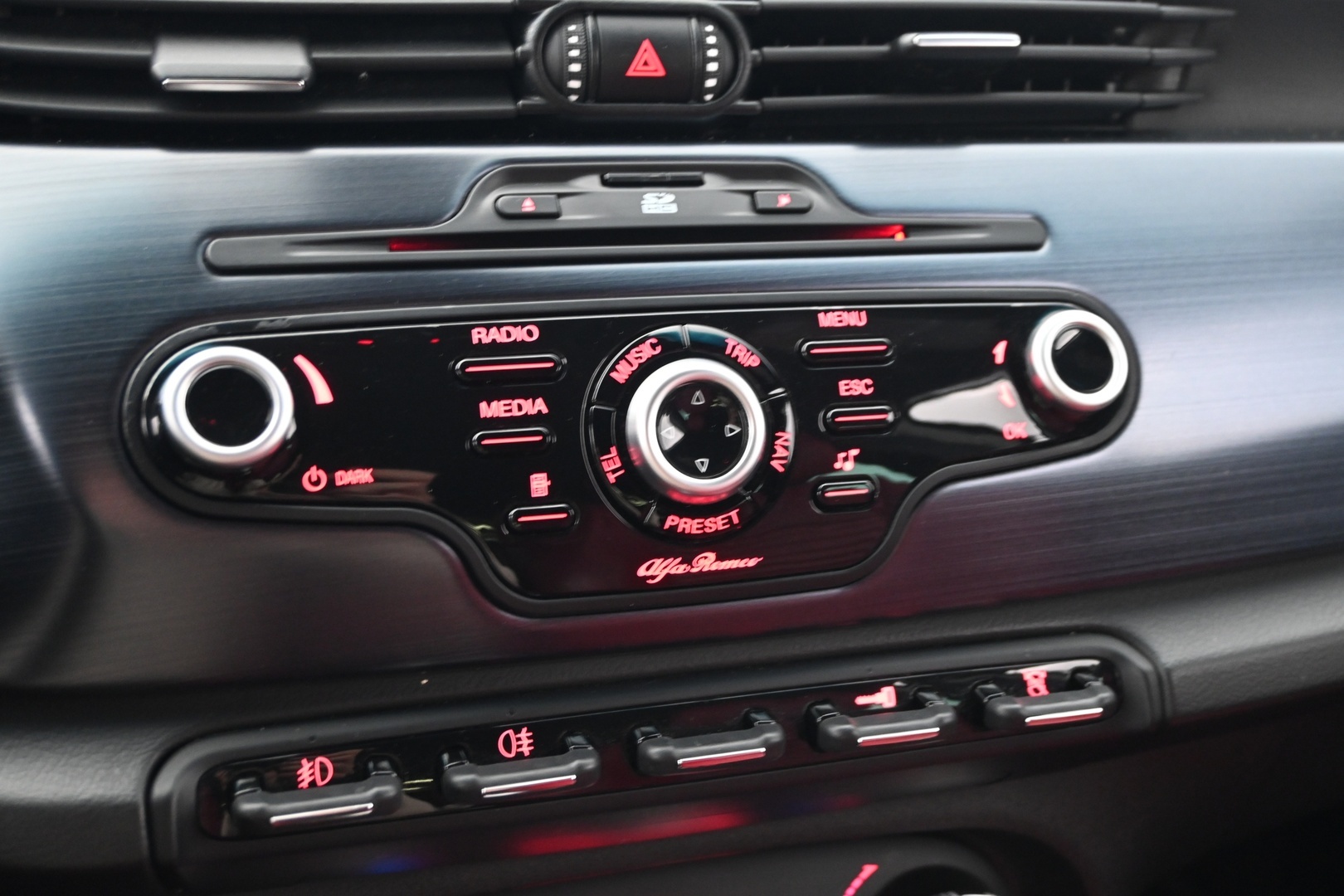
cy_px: 448
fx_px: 1484
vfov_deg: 33.6
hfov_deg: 48.7
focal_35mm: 40
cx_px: 672
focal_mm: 26.5
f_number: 4.5
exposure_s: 1/3
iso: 1600
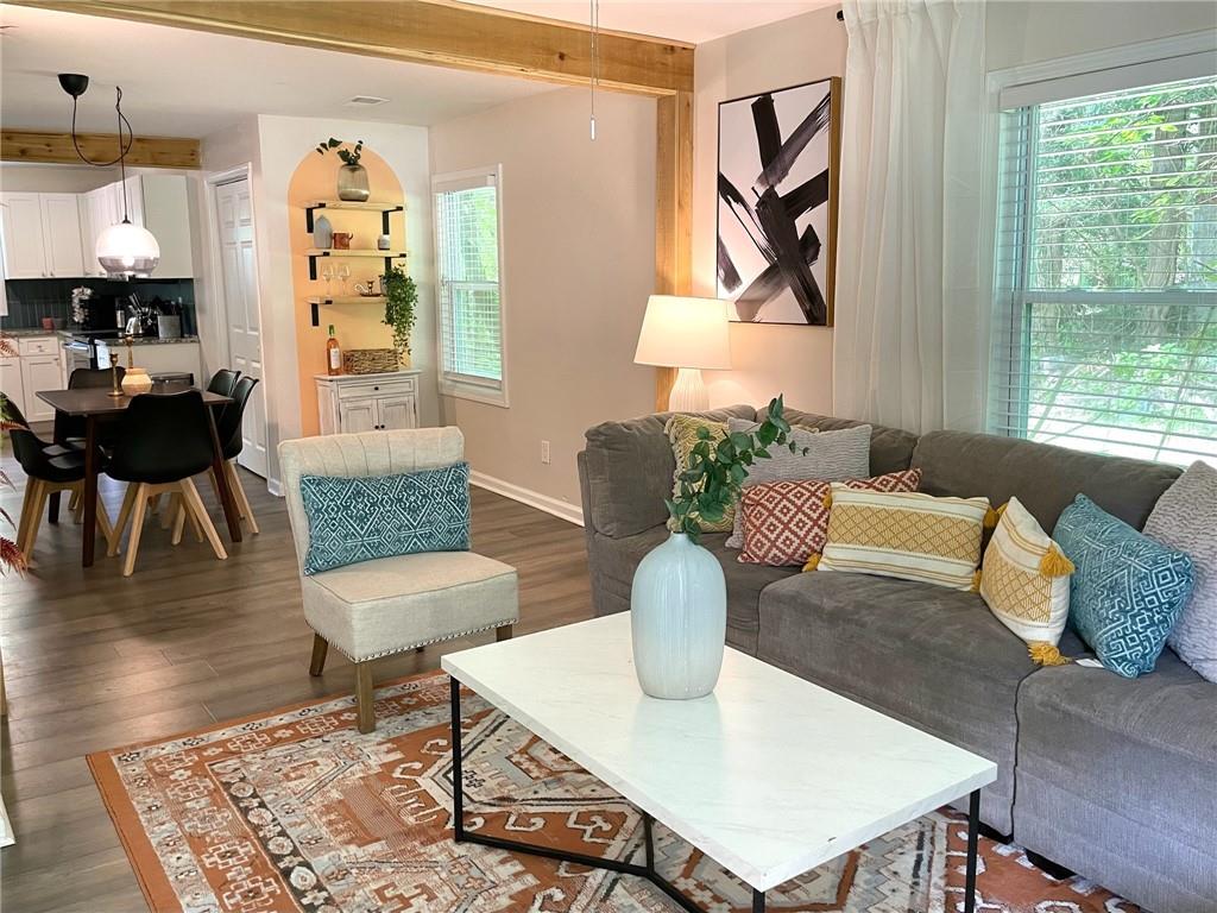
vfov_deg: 53.1
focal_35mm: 26
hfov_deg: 67.3
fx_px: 914
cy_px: 456
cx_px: 608
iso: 125
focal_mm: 4.2
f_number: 1.6
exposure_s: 1/60
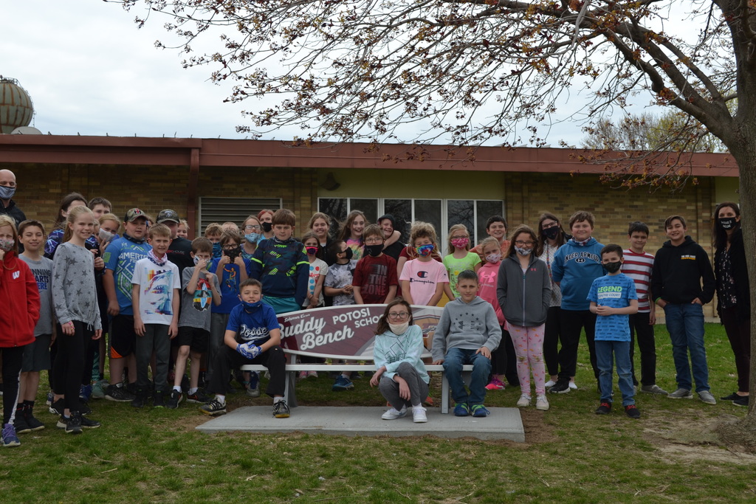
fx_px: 945
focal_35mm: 45
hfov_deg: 43.6
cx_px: 378
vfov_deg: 29.9
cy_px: 252
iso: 100
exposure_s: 1/160
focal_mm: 30
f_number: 6.3
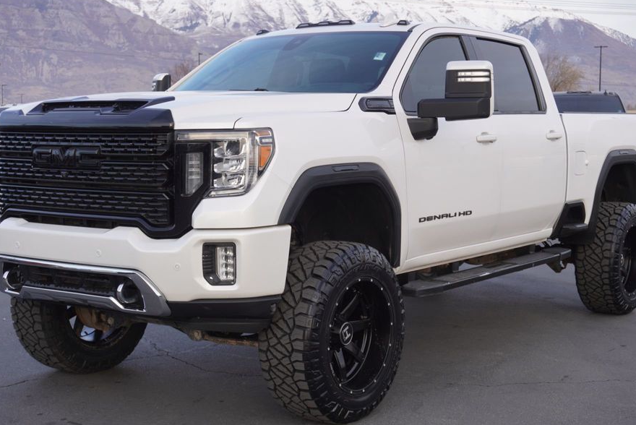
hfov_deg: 34.7
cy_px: 228
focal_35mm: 58
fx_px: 1018
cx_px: 319
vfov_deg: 23.6
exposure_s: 1/80
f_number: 5.6
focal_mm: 33
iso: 100
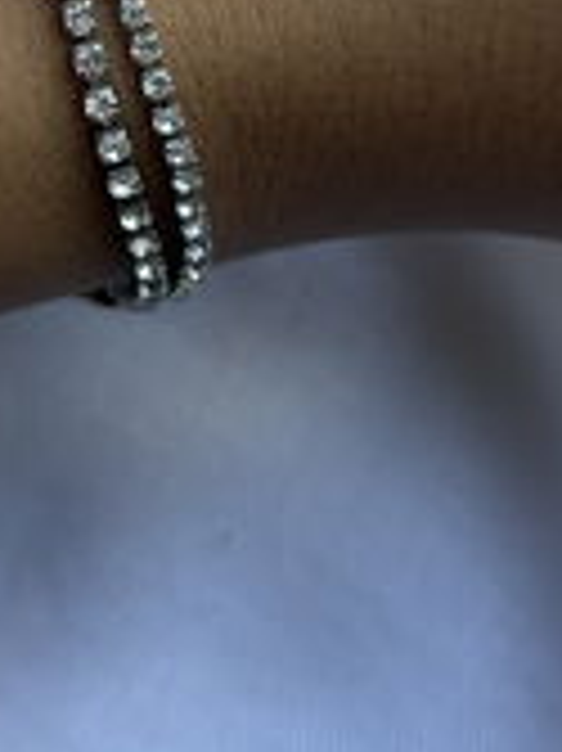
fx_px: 1799
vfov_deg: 22.4
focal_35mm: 83
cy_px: -52
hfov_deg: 17.5
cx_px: 67
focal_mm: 5.96
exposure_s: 1/280
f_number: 1.6
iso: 40
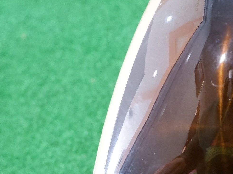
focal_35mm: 104
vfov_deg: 14.2
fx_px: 700
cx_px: 210
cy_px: 122
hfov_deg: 18.6
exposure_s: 1/17
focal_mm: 23.5
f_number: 4.4
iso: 3200
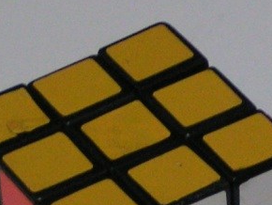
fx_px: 3091
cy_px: 88
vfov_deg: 3.8
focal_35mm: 393
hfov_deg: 5.0
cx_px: 478
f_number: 3.5
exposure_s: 1/40
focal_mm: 14.5
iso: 200
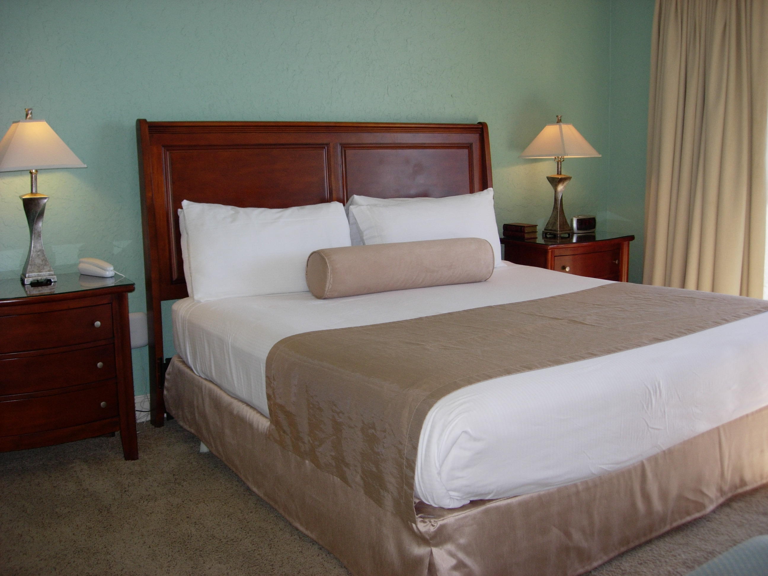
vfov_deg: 37.7
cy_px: 288
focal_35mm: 38
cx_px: 384
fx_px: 843
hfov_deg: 49.0
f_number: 2.8
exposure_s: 1/93.1
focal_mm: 7.8
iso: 79
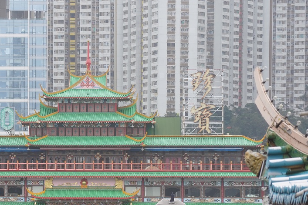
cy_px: 161
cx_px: 51
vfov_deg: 4.9
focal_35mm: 280
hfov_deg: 7.3
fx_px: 2395
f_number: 7.1
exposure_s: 1/640
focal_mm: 165
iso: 800
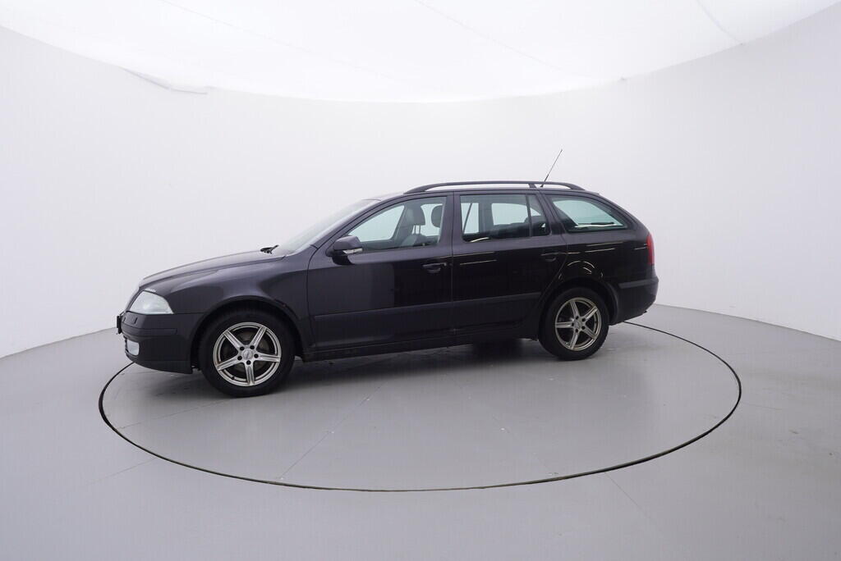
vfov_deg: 56.2
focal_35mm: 22
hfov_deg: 77.3
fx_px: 526
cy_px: 280
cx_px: 420
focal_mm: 15
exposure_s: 1/80
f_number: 5
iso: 200
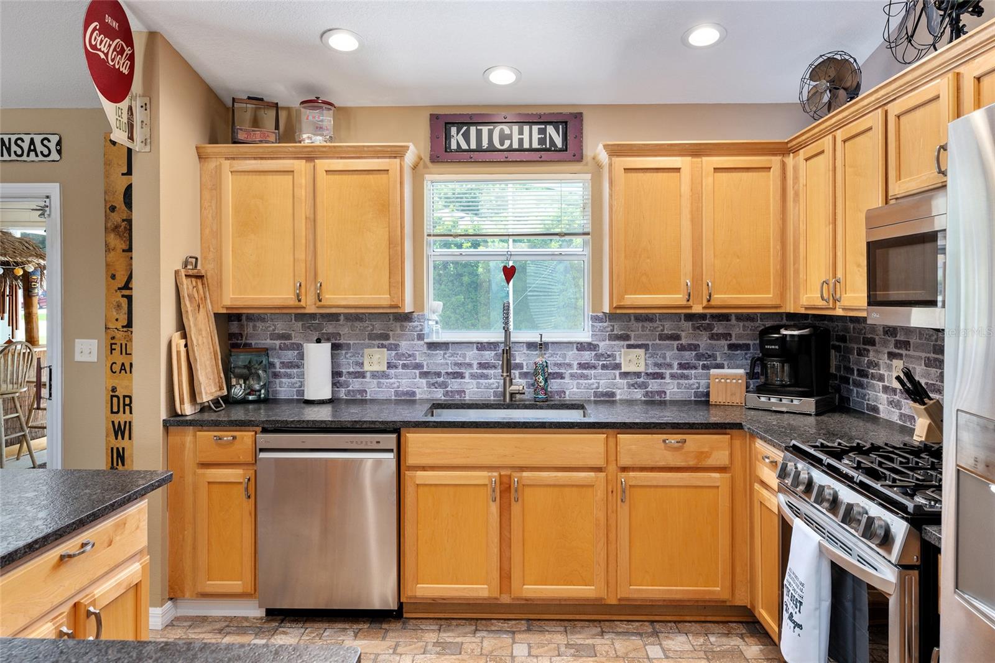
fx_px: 663
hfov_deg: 73.8
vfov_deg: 53.1
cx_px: 498
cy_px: 332
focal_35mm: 24
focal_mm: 24
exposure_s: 1/10
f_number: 7.1
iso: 200
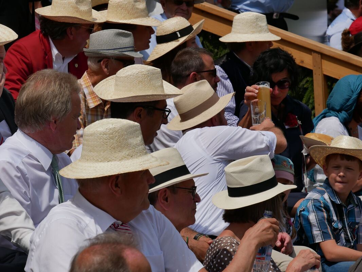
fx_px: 1925
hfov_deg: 10.7
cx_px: 181
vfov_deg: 8.1
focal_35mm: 184
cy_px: 136
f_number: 9
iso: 200
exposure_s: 1/1000
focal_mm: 92
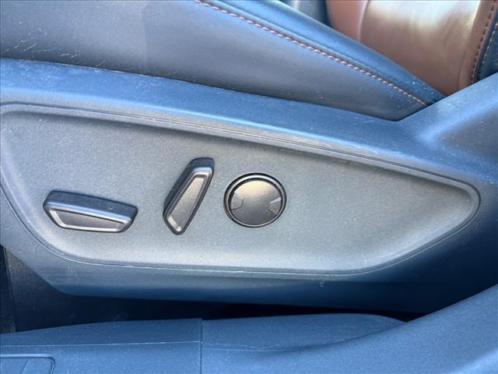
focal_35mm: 24
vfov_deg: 56.8
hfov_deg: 71.6
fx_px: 345
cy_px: 187
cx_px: 249
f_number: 1.78
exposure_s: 1/100
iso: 200
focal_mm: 6.76
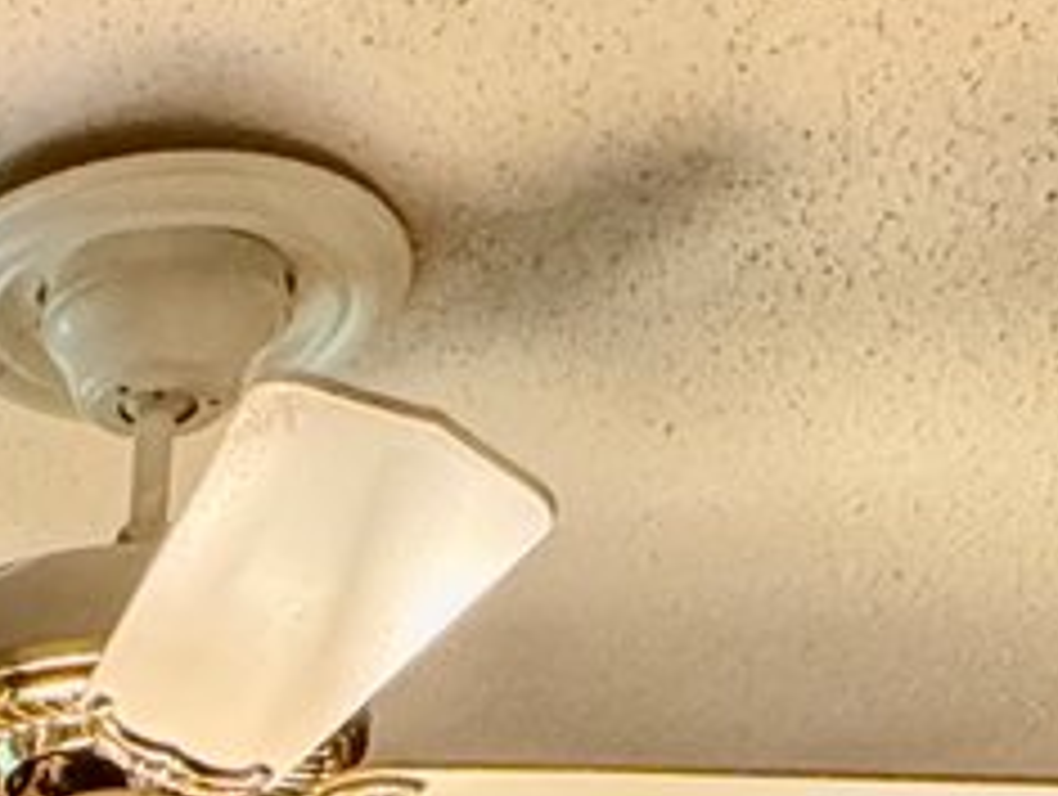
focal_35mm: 90
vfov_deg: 10.5
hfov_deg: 19.9
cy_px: 2498
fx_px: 2755
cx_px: -326
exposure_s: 1/60
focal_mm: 2.22
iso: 400
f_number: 2.2
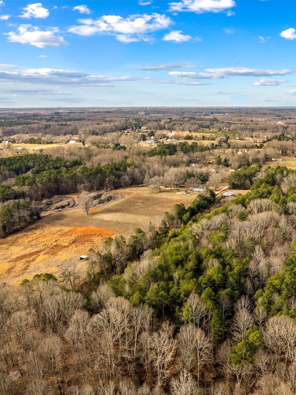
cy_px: 199
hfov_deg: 42.9
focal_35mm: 32
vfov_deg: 56.8
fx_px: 365
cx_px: 218
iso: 120
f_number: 2.8
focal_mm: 8.38
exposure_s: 1/1250
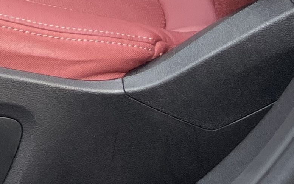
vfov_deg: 7.9
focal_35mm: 143
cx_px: -170
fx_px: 1146
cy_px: -371
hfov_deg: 13.6
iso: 125
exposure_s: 1/116
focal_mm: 5.1
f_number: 1.6
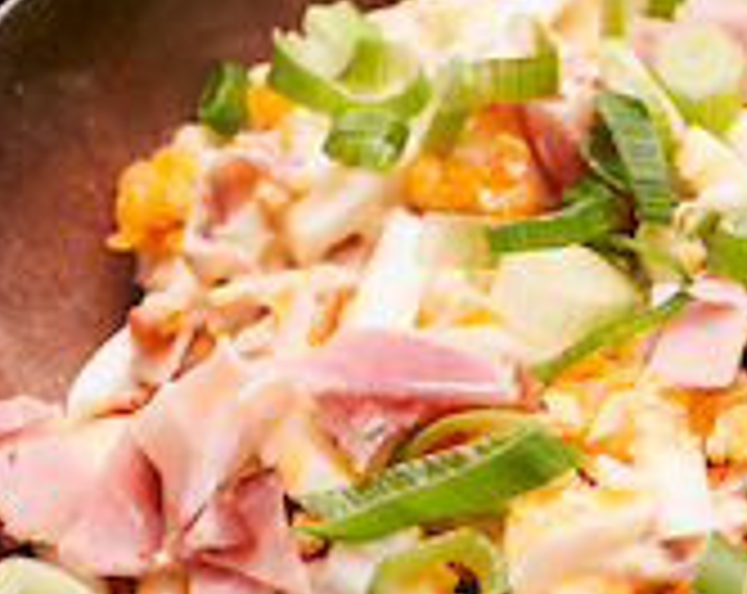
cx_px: 616
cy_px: 382
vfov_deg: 5.0
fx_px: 6749
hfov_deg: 6.3
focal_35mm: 306
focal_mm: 90
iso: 200
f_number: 5.6
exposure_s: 1/125
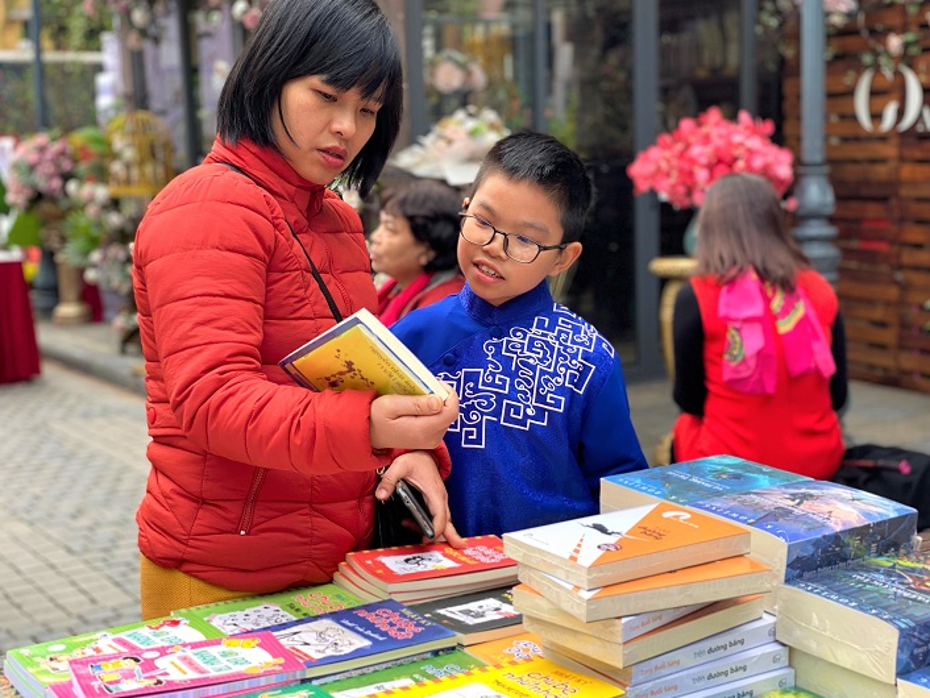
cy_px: 344
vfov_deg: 27.5
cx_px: 464
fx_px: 1424
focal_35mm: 53
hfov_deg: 36.2
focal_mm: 6
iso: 50
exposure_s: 1/100
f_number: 2
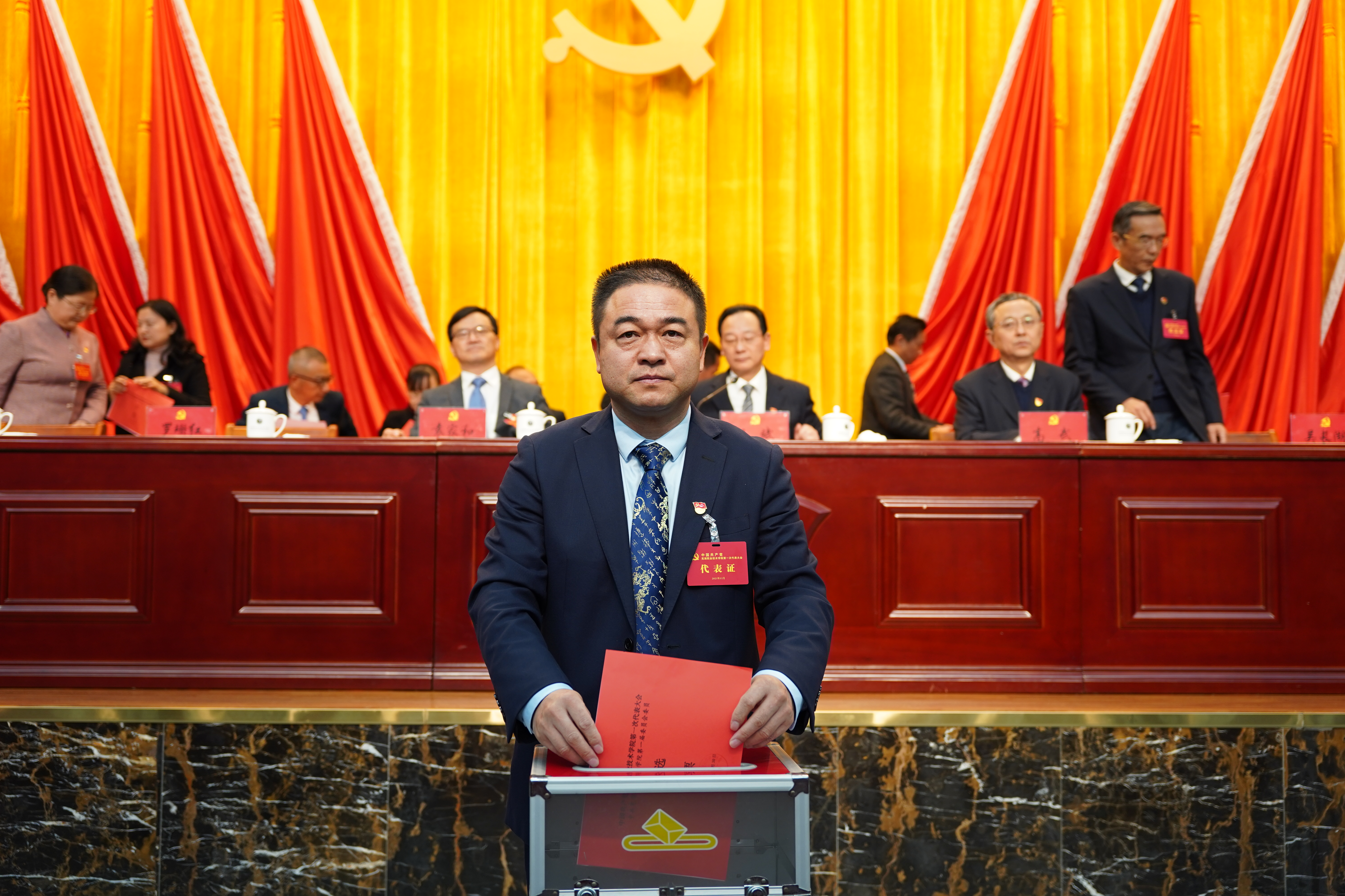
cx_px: 672
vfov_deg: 36.7
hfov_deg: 52.9
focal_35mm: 36
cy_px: 448
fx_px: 1352
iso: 640
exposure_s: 1/160
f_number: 2.8
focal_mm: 36.2
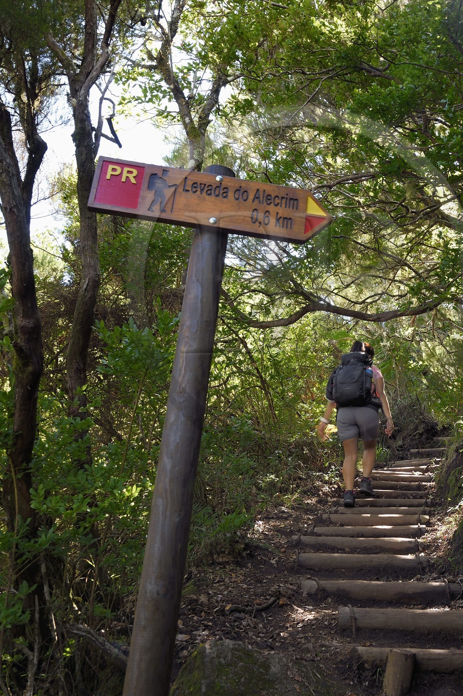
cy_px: 283
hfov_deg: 31.6
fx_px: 811
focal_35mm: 42
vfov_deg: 46.2
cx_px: 302
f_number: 9
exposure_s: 1/25
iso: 200
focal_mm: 32
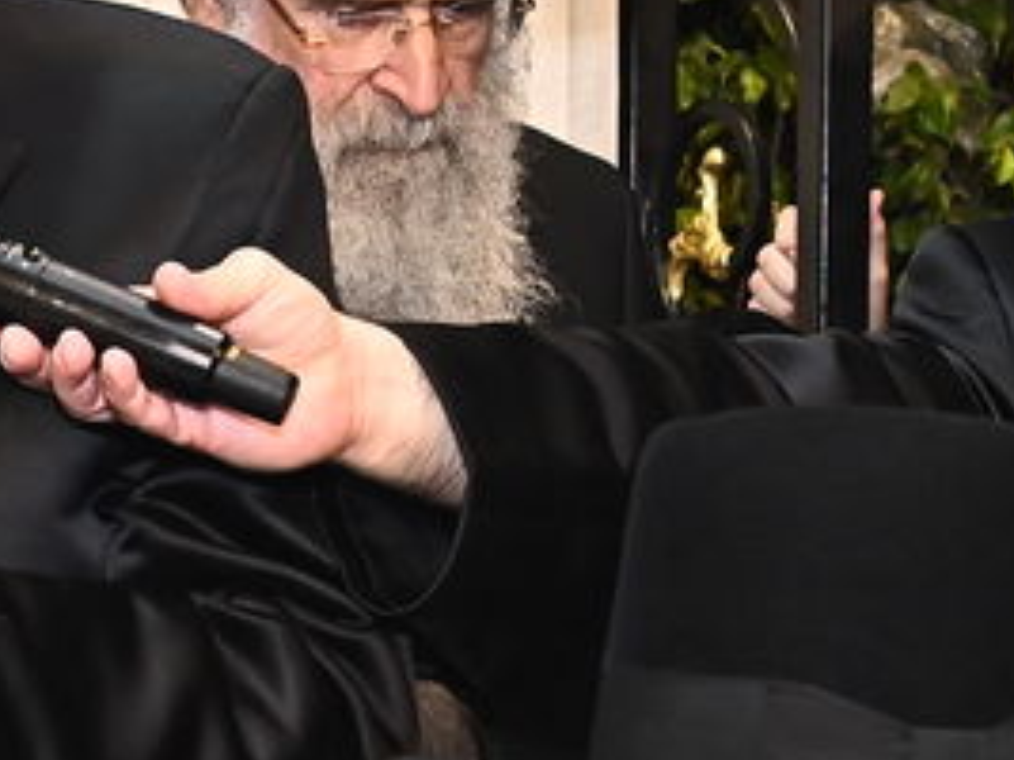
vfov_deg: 9.7
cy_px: 809
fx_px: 4421
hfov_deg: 13.1
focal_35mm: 151
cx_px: 387
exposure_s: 1/200
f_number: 4.5
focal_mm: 30
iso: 1600
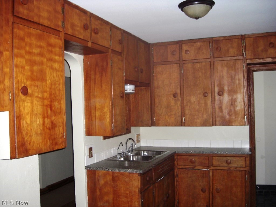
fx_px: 303
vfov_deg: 37.7
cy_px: 104
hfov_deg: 49.0
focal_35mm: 38
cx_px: 138
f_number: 2.8
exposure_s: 1/60
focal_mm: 7.9
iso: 200
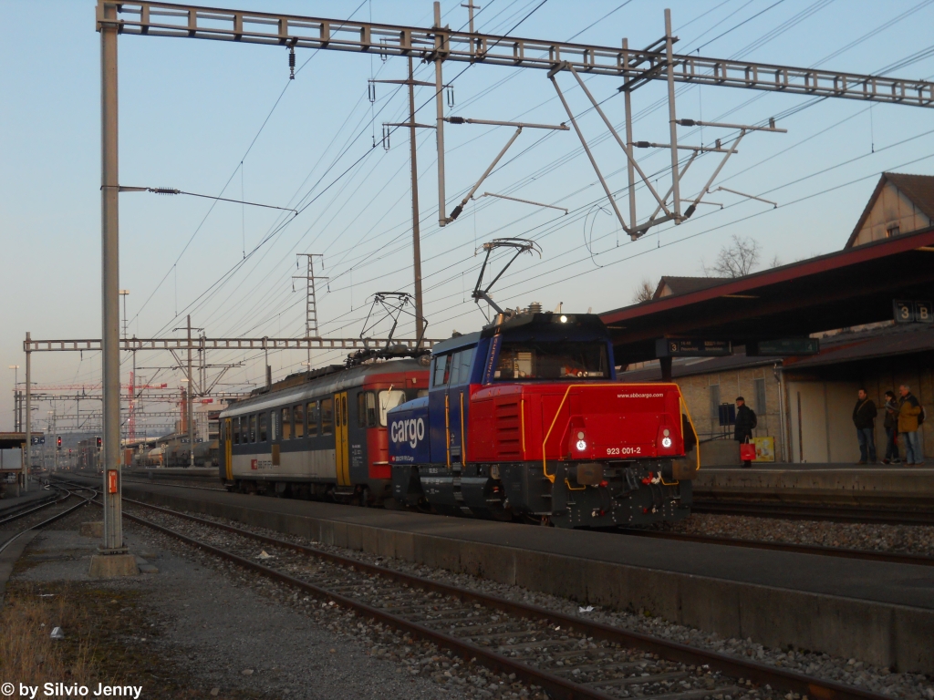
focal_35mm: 41
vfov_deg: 35.1
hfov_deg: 45.8
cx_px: 467
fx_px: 1106
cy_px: 350
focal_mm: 7.3
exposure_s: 1/250
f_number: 3.2
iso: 200
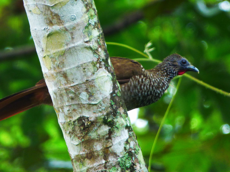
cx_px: 115
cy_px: 86
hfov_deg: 1.7
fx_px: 7608
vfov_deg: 1.3
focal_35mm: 1145
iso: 800
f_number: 5.6
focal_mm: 186.42
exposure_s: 1/200
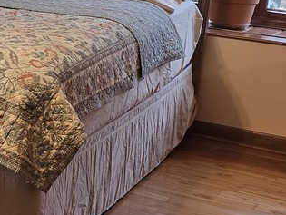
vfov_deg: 14.1
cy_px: 72
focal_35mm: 105
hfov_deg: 16.2
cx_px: -204
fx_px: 869
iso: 160
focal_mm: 6.3
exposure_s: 1/120
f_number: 1.7
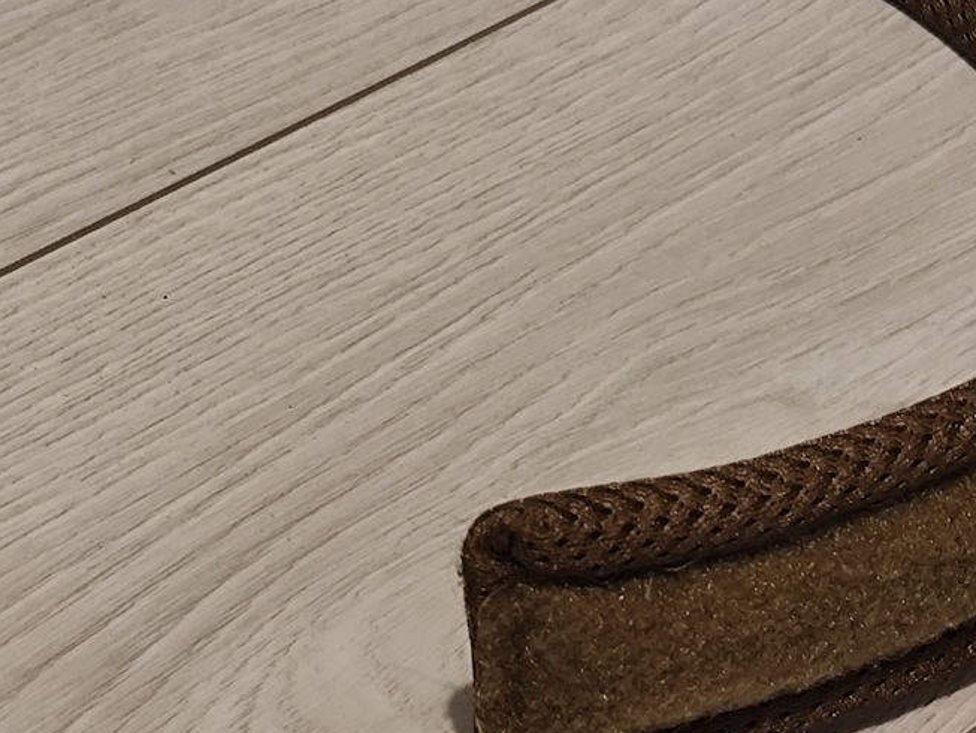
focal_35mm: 115
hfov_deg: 17.1
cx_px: 309
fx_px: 3243
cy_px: 387
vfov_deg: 12.9
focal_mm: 6.19
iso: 640
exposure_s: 1/25
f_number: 1.65
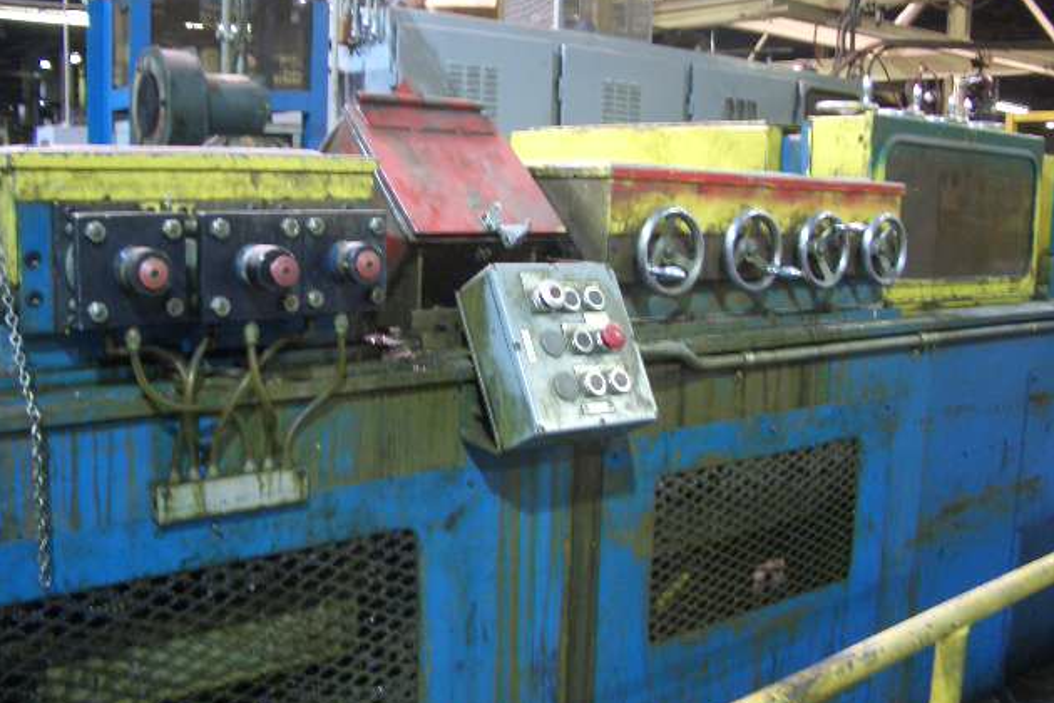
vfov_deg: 35.9
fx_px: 1083
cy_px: 352
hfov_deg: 51.9
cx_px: 520
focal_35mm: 37
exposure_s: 1/8
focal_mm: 5.8
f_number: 2.6
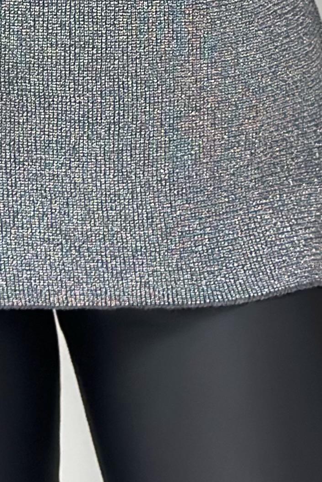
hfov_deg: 7.2
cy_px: -343
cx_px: 120
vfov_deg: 10.2
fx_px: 2562
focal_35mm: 191
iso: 160
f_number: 1.78
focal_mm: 6.86
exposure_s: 1/100
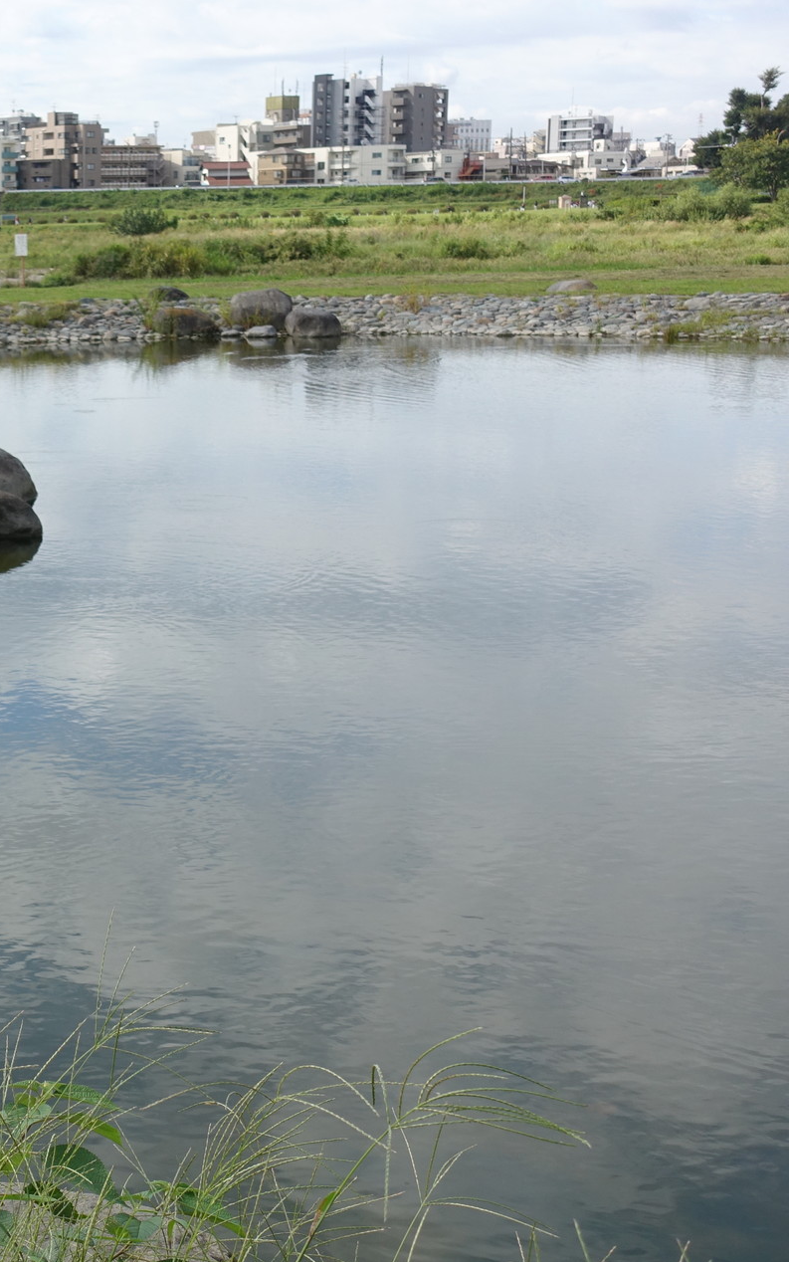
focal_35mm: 54
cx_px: -150
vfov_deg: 37.5
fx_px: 1857
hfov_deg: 22.2
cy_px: 628
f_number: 4
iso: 125
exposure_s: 1/800
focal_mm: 12.99
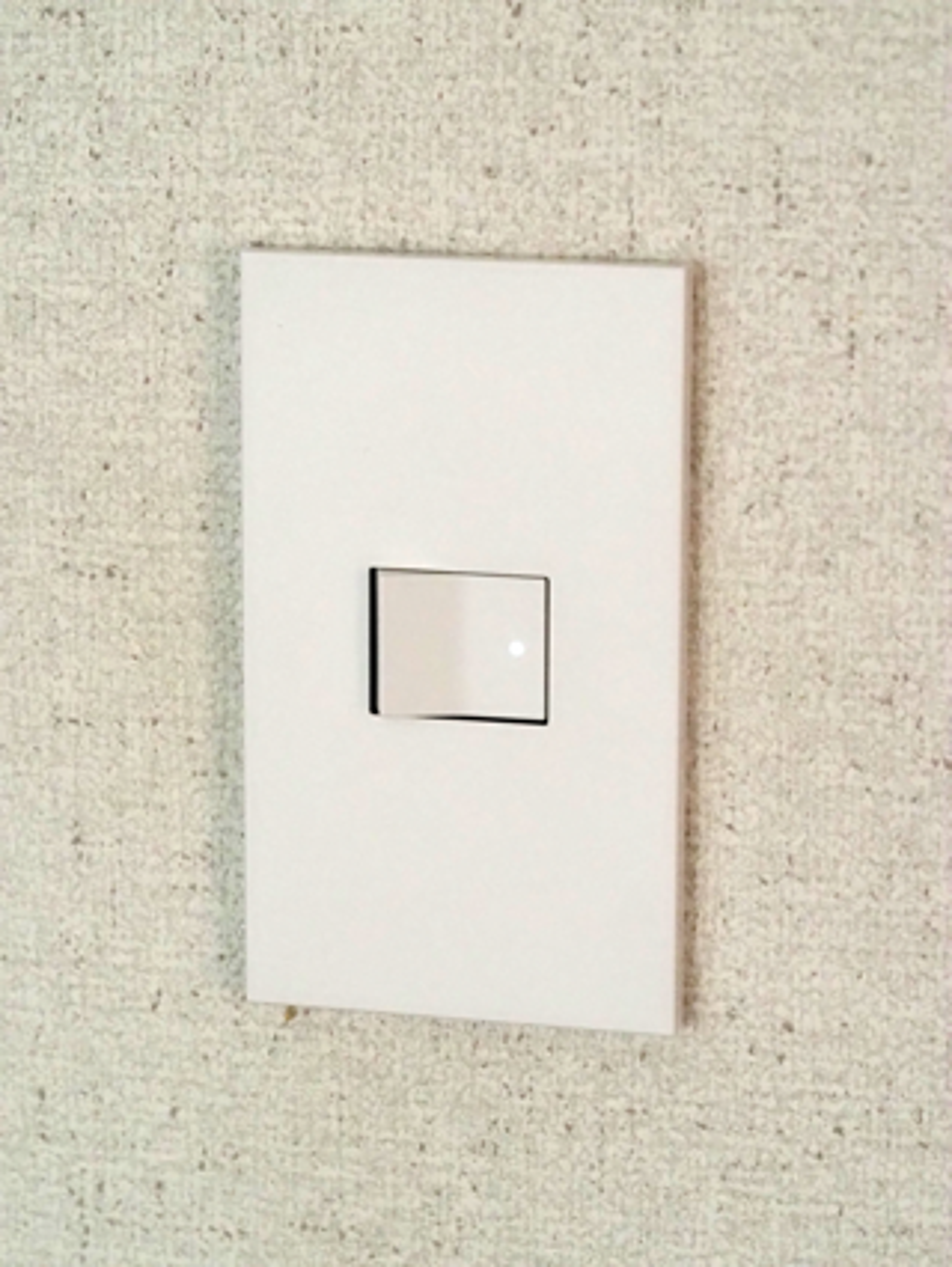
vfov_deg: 16.4
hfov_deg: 12.4
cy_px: 634
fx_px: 4396
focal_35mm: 120
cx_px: 476
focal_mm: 60
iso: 4000
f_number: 4
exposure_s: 1/125
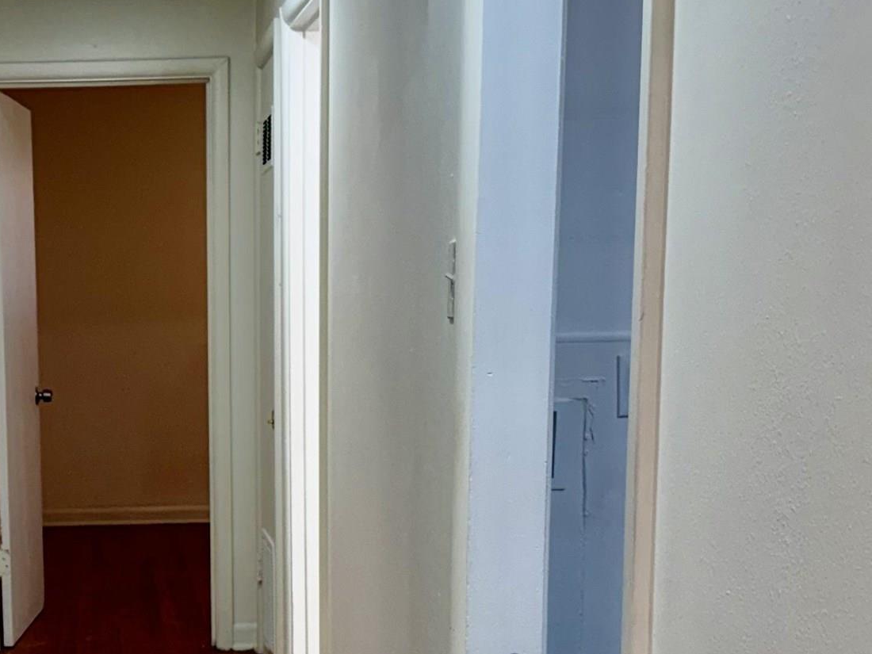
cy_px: 552
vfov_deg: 21.6
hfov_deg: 28.0
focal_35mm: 67
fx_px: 1688
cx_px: 111
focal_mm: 6.76
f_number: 1.78
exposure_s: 1/120
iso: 125
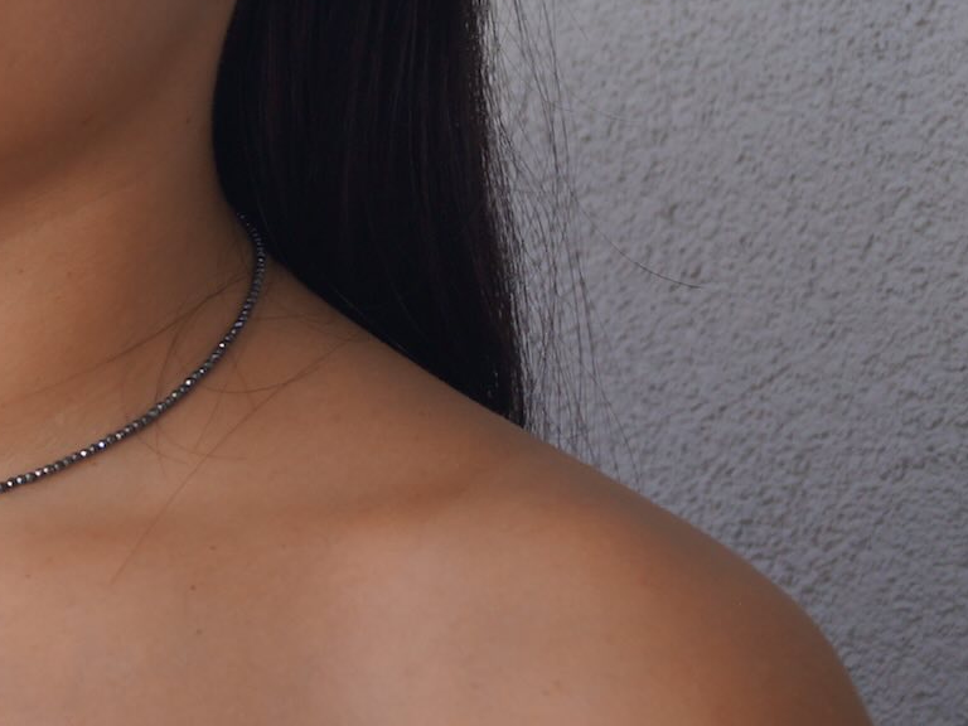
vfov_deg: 11.5
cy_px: -90
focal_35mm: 127
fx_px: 3551
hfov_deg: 15.3
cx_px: 43
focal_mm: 30
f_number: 4.5
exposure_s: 1/160
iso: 250
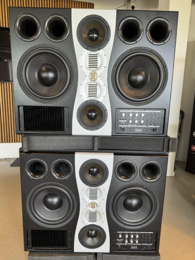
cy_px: 130
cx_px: 98
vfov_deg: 71.6
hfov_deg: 56.8
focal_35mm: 24
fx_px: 180
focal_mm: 6.76
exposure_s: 1/50
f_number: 1.78
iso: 160
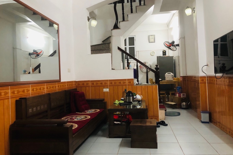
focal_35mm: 30
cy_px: 72
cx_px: 119
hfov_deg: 61.9
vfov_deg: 43.6
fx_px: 194
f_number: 1.8
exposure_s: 1/15
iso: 50
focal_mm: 3.99
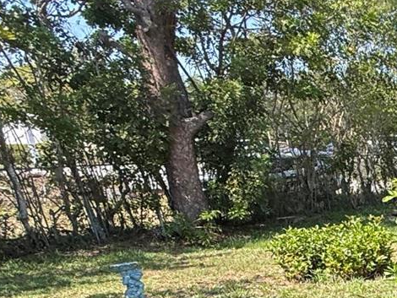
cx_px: 664
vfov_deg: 22.4
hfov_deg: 22.6
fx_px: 700
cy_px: 344
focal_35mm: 61
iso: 50
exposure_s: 1/379
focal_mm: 2.22
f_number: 2.2
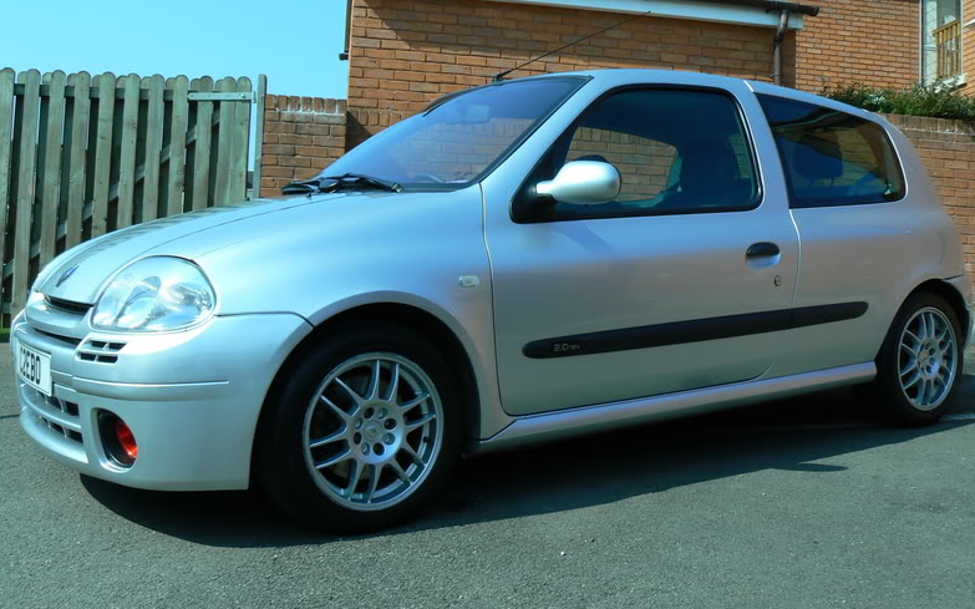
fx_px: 1036
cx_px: 496
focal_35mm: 39
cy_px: 249
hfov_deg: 50.4
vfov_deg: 32.7
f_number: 4.5
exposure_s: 1/640
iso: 100
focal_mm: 6
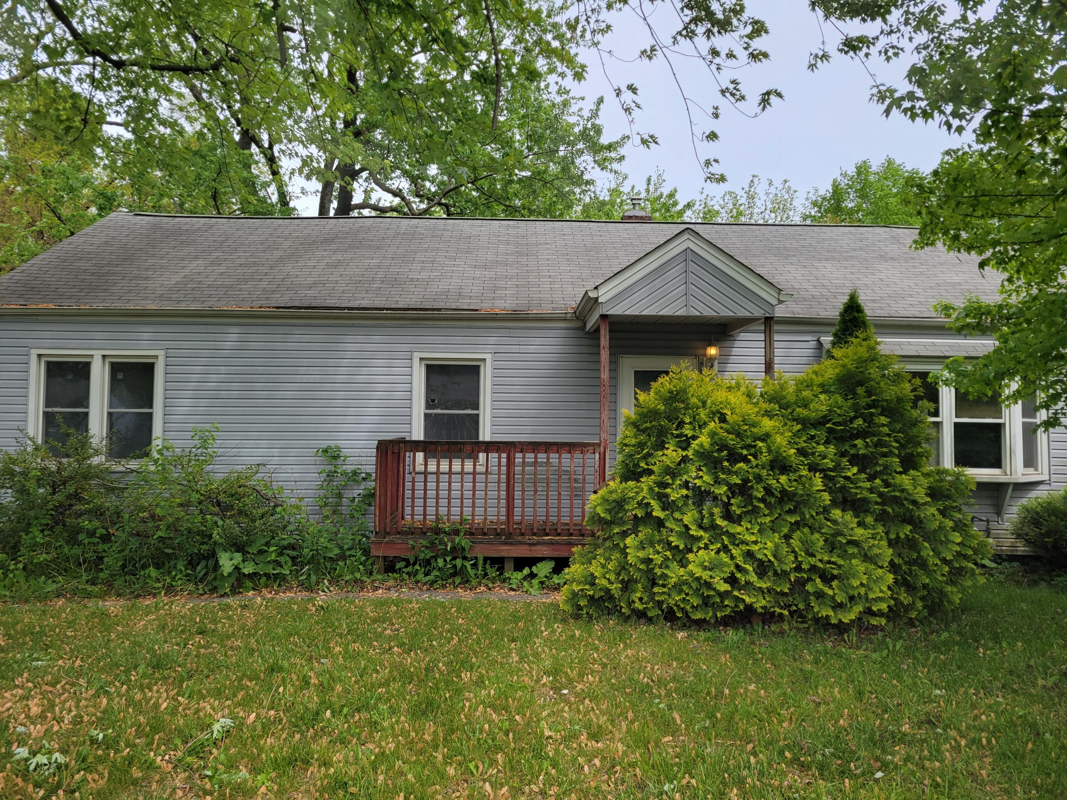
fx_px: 801
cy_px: 400
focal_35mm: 26
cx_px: 534
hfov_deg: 67.3
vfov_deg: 53.1
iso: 40
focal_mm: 5.4
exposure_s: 1/1167
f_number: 1.8
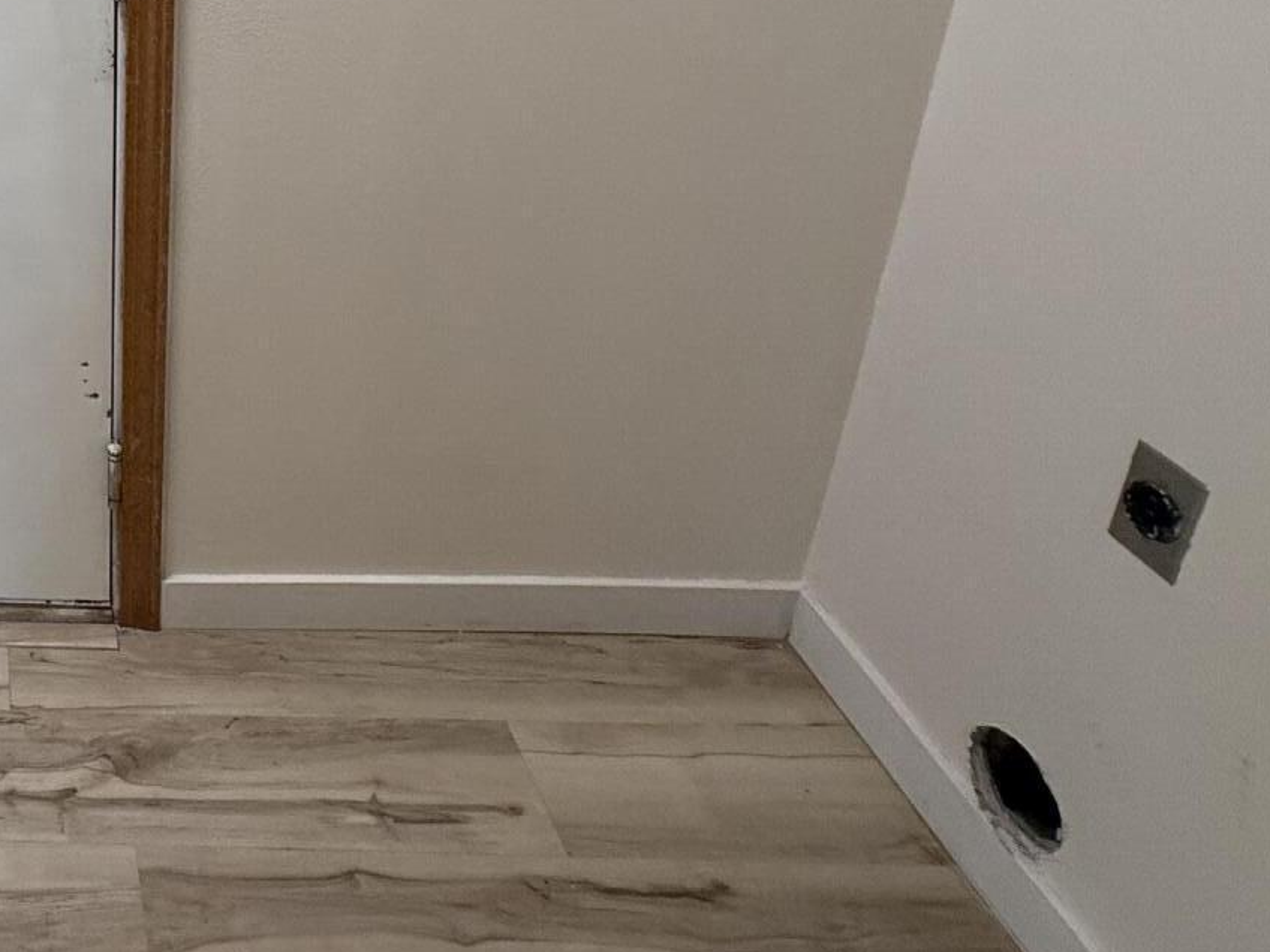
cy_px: -25
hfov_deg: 43.4
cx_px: -114
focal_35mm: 33
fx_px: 1211
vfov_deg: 37.7
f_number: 2.2
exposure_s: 1/120
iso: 250
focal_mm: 2.22
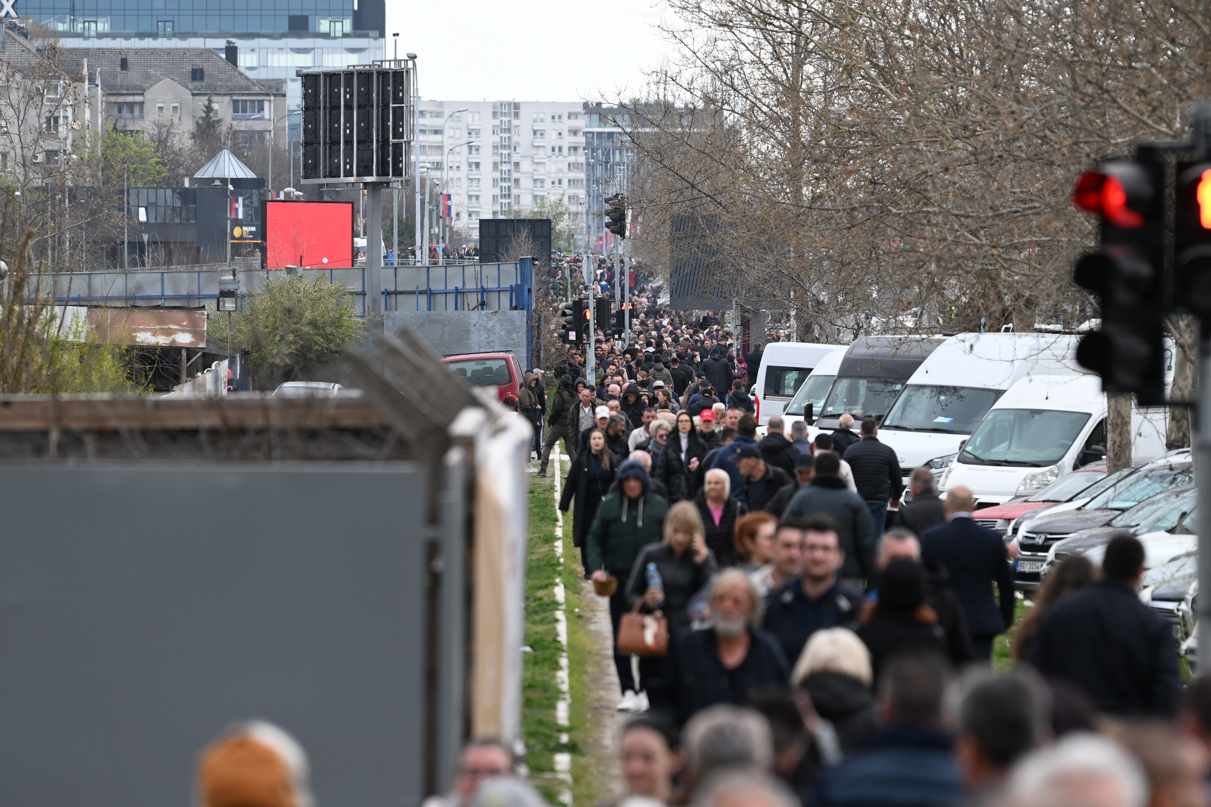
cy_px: 404
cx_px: 606
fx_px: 10091
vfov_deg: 4.6
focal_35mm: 300
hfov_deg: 6.9
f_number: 4
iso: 500
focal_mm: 200
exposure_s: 1/500
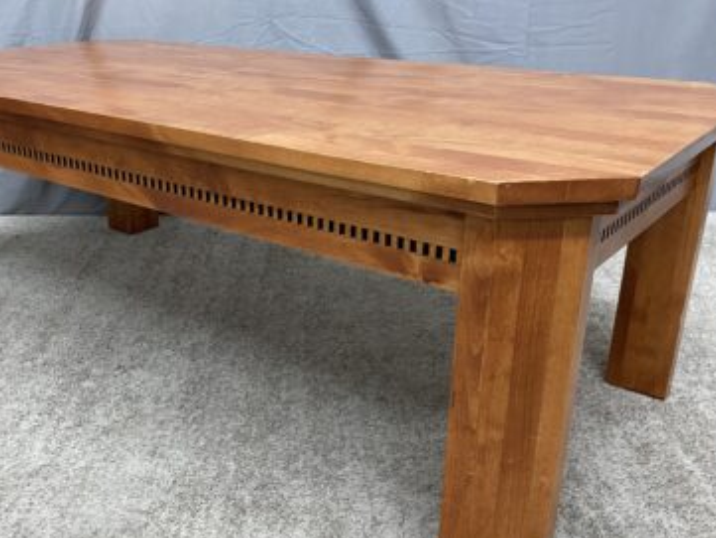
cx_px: 290
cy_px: 271
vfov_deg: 39.7
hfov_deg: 51.0
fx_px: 745
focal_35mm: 36
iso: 250
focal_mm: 4.25
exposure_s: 1/60
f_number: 1.8
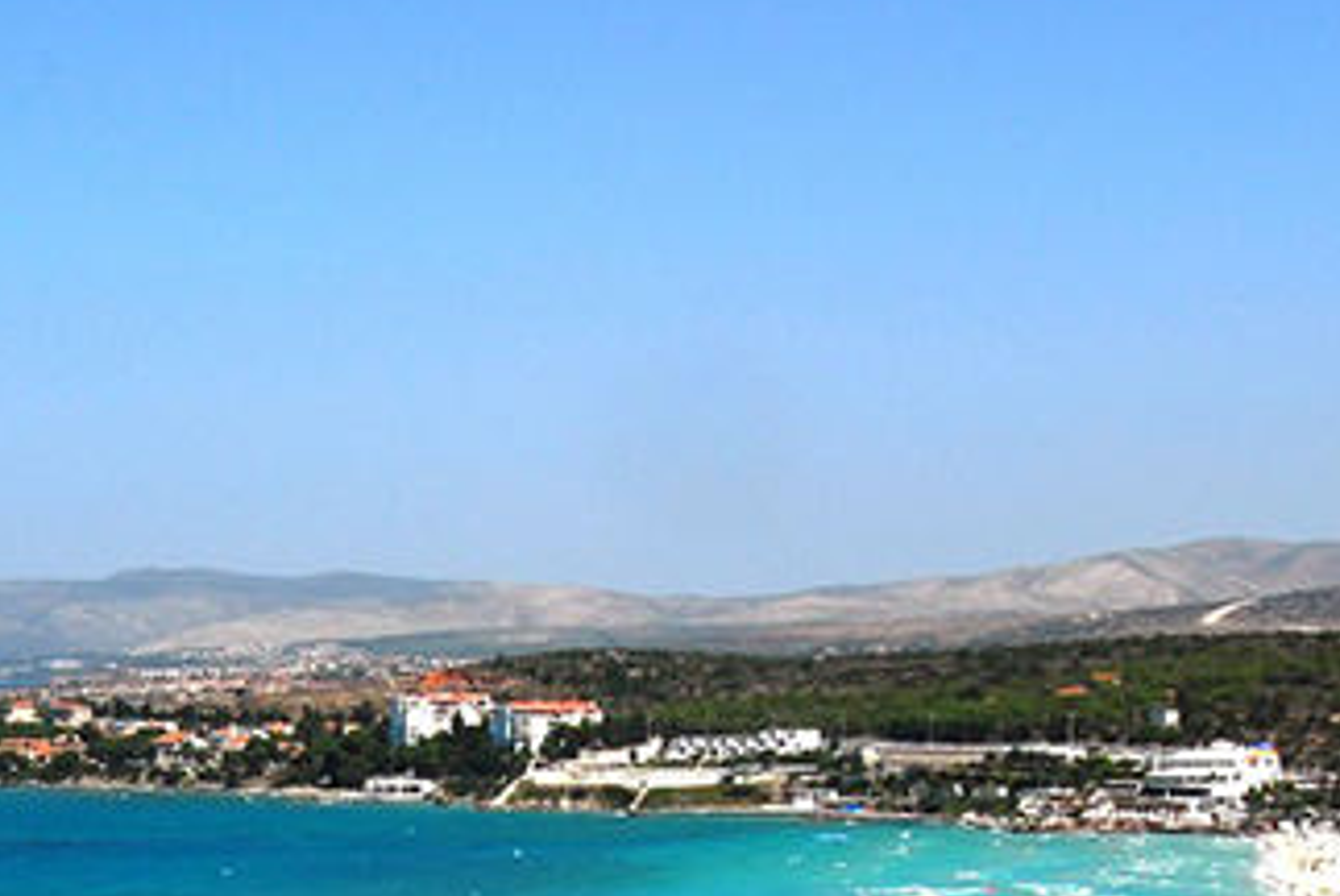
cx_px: 164
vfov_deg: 10.3
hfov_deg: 15.6
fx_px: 4843
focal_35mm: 130
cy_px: 1203
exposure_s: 1/125
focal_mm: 28
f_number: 14
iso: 100
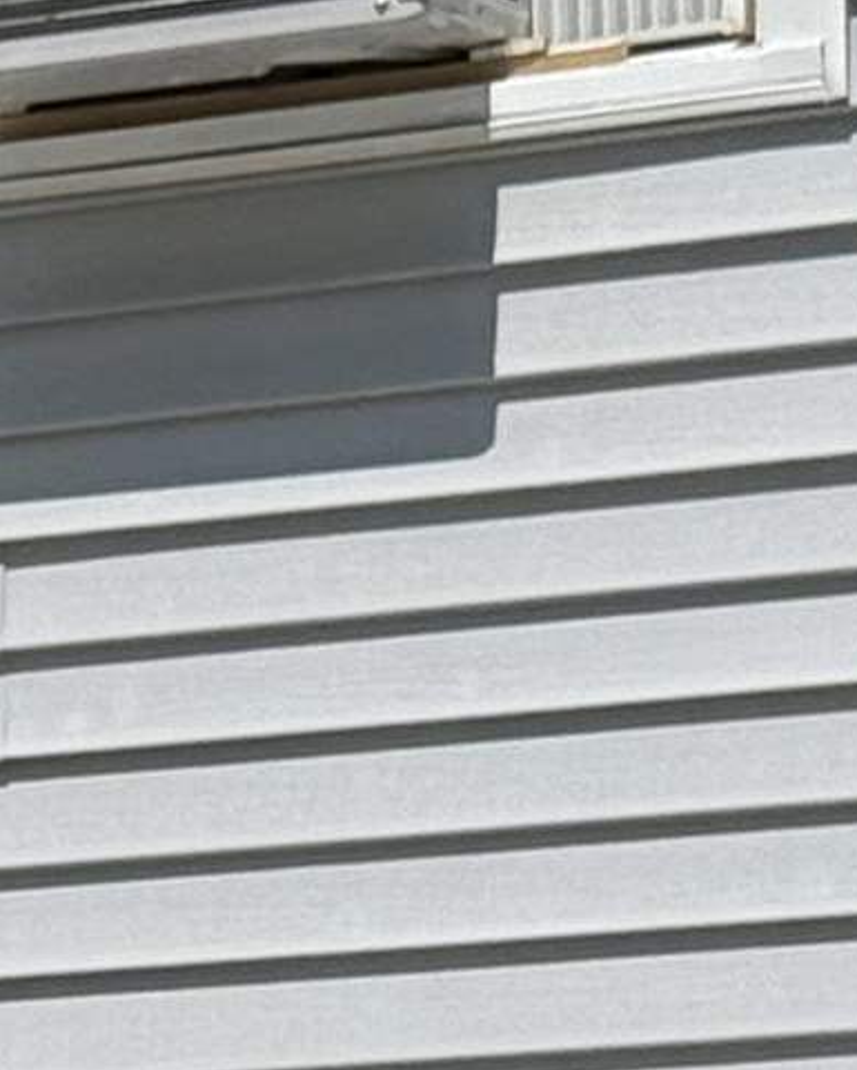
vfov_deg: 6.4
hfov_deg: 4.8
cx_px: -2353
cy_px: 1648
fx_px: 9477
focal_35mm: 299
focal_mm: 6.76
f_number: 1.78
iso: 80
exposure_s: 1/11364
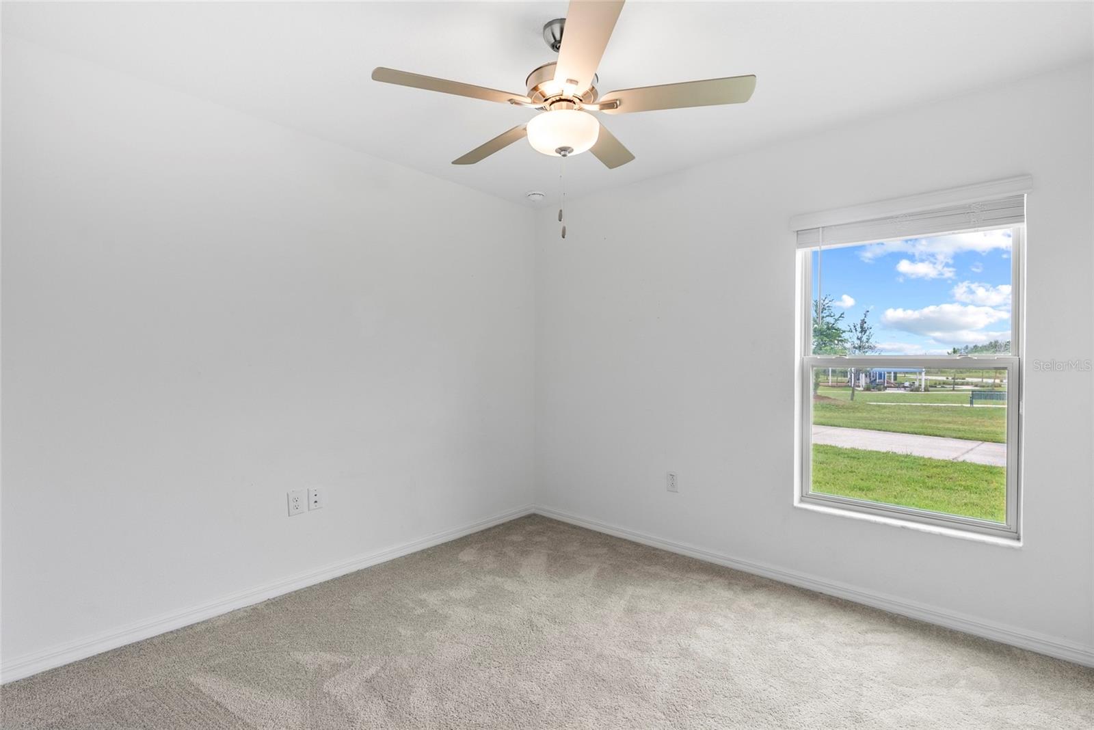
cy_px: 365
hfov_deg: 96.7
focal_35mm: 16
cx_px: 547
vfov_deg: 73.8
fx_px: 486
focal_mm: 16
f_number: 8
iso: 400
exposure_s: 1/8
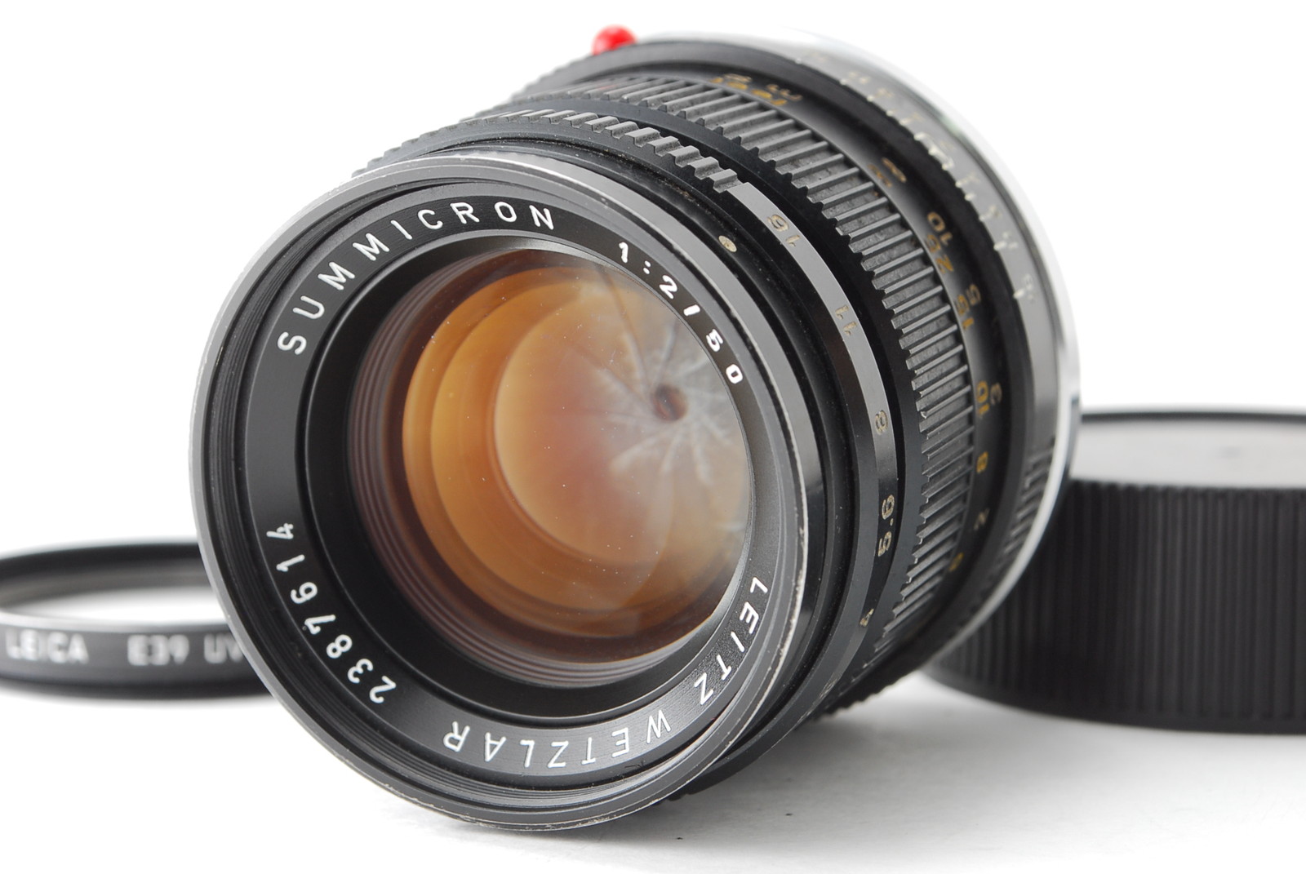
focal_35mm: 82
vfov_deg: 16.6
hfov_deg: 24.6
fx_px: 2996
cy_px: 437
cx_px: 653
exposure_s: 1/100
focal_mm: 55
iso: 320
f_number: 13
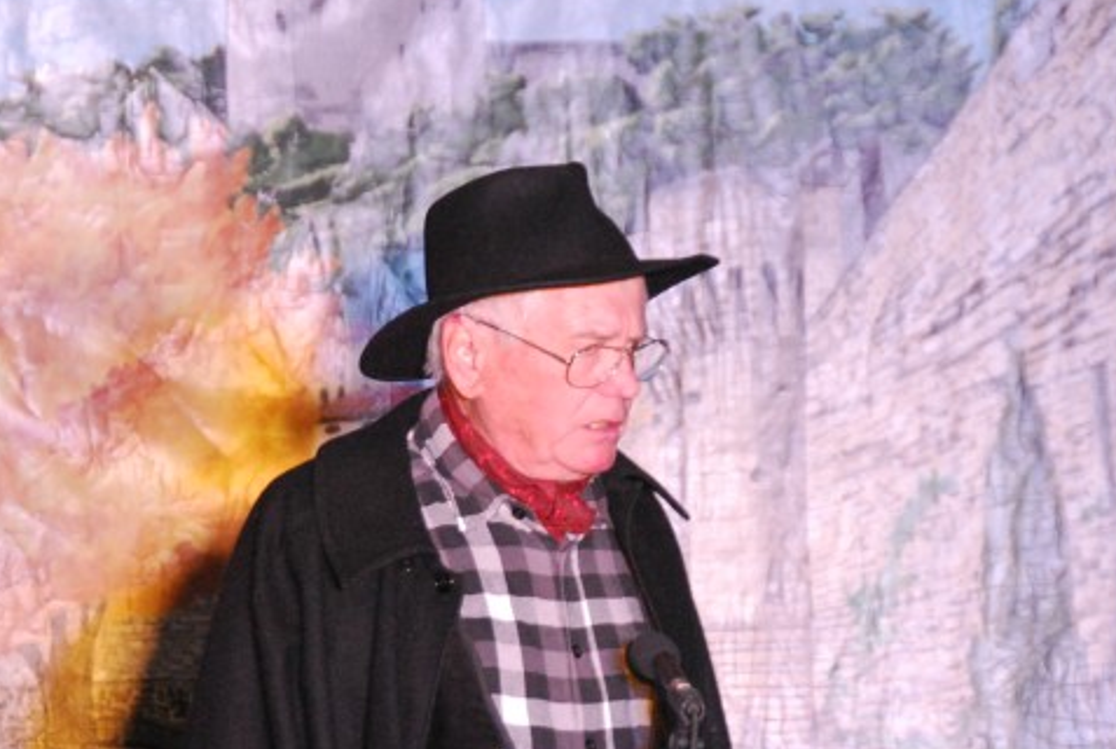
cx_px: 581
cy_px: 559
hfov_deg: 7.7
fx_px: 8290
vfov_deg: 5.2
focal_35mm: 267
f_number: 5.3
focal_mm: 95
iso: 1600
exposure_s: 1/40
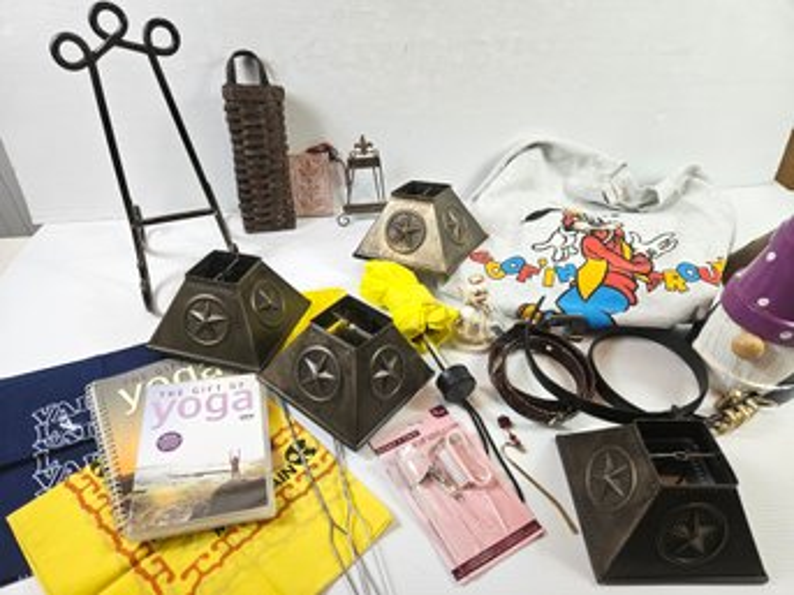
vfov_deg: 58.8
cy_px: 298
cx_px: 397
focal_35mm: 23
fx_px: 527
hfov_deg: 73.9
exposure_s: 1/120
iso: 125
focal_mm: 5.4
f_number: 1.8
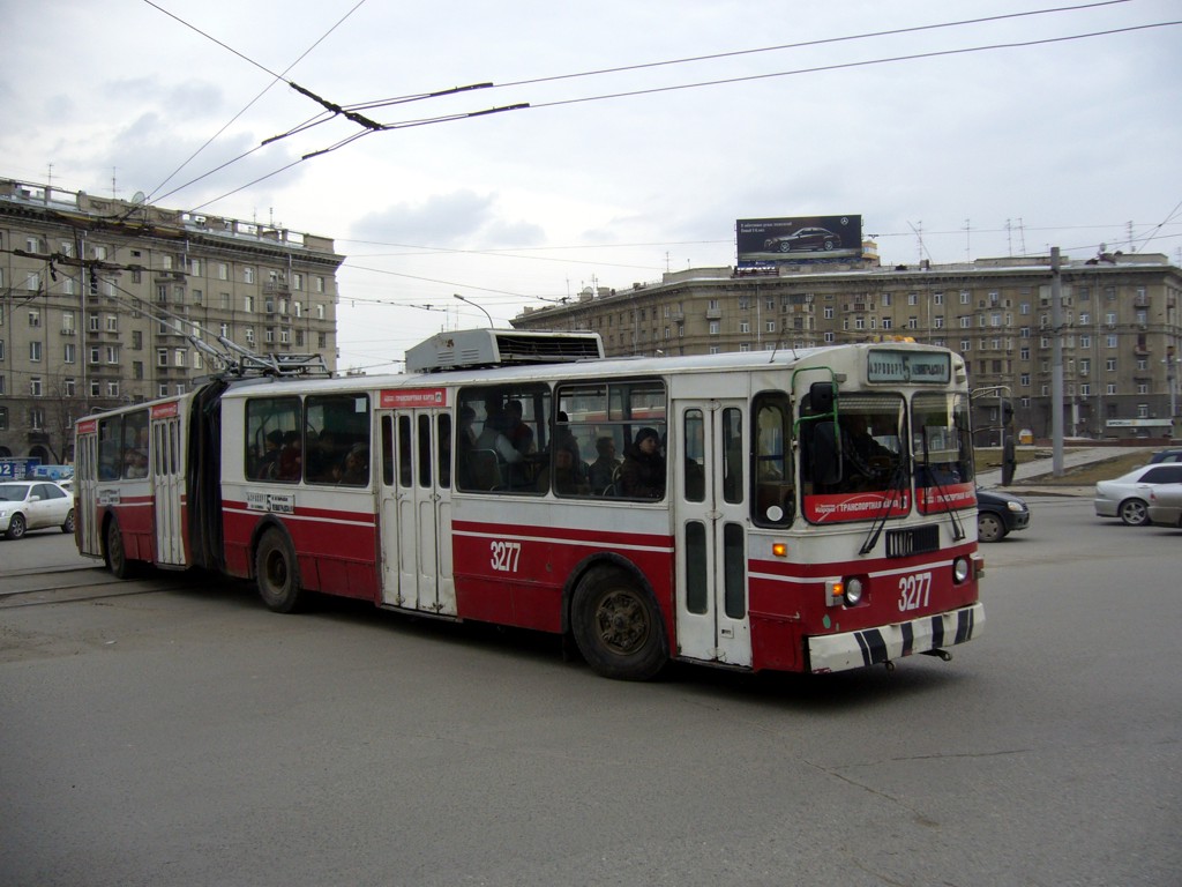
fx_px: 1195
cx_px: 591
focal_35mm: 35
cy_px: 444
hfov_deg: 52.6
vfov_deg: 40.7
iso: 80
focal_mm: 5.8
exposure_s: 1/250
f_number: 2.8
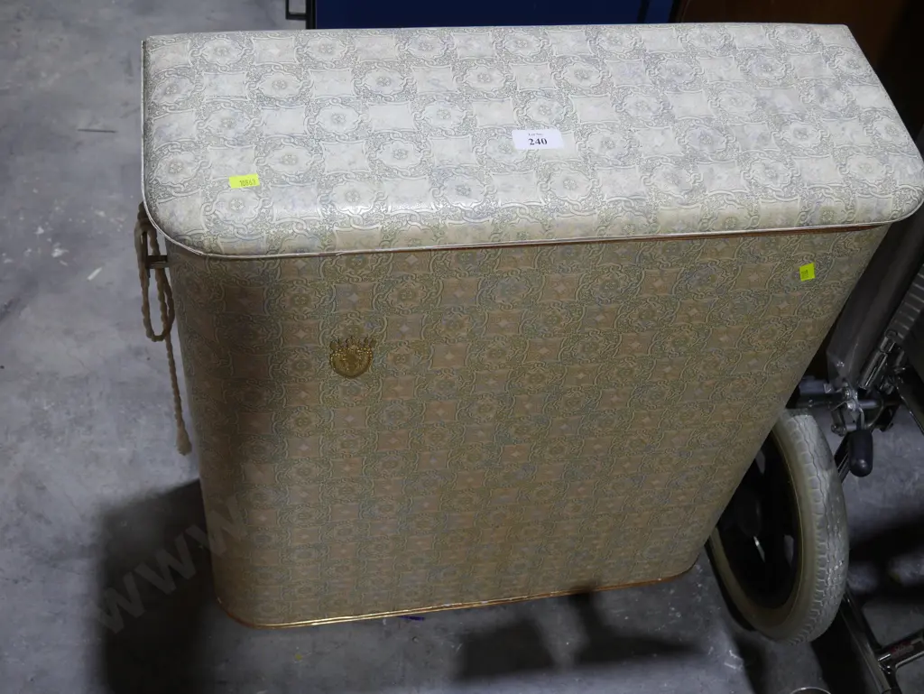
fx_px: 1122
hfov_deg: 44.8
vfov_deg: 34.4
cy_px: 347
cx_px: 462
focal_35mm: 42
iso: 200
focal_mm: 21
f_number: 4.6
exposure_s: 1/60
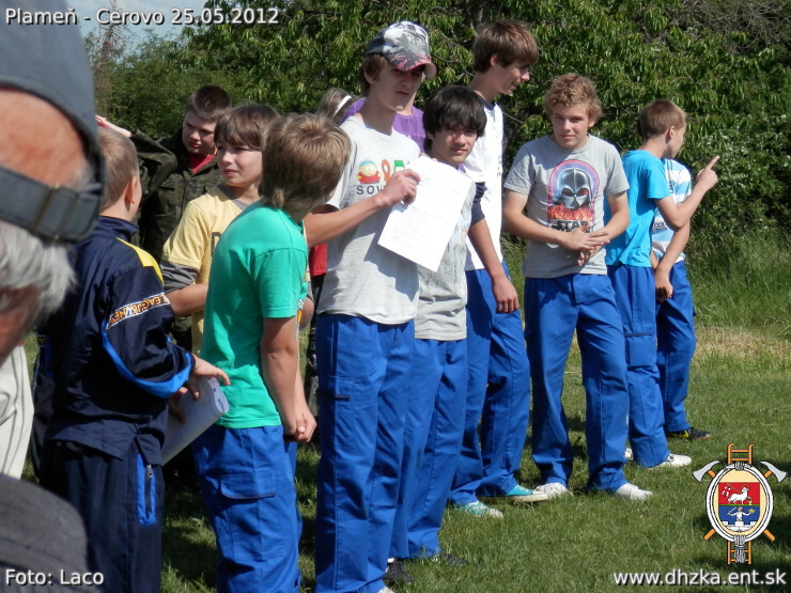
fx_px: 1508
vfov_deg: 22.3
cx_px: 396
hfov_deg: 29.4
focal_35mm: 66
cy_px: 296
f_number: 4.4
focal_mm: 11.9
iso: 80
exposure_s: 1/640
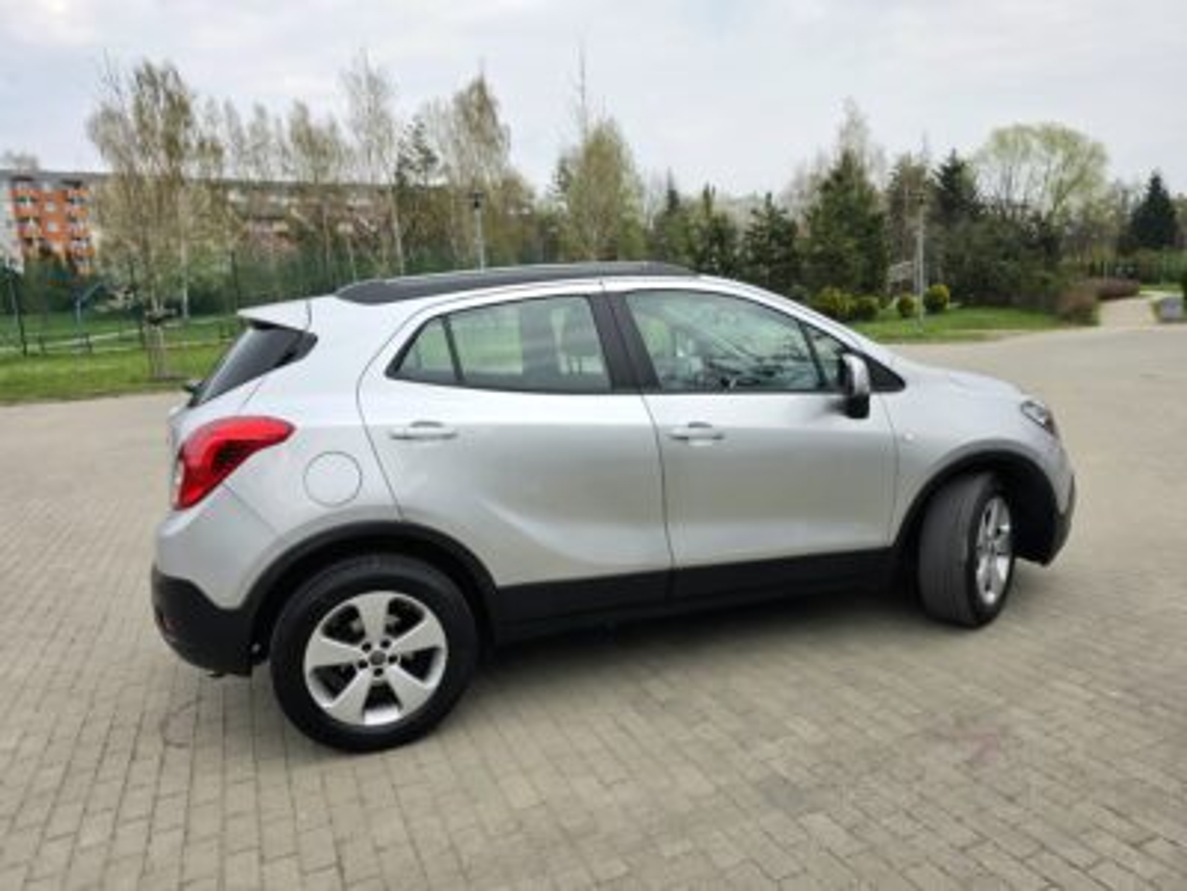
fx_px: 789
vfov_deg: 58.9
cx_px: 594
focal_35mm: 23
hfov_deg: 73.9
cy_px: 446
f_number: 1.4
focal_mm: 6.5
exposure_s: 1/3333
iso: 64
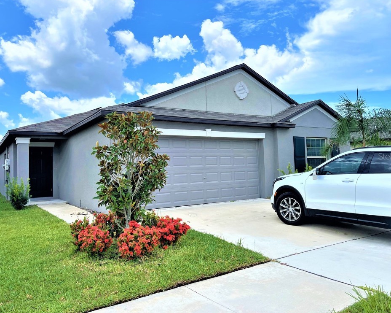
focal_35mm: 28
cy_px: 156
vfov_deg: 51.5
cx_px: 202
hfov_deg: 62.2
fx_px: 324
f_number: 1.6
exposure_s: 1/3788
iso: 32
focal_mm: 5.1
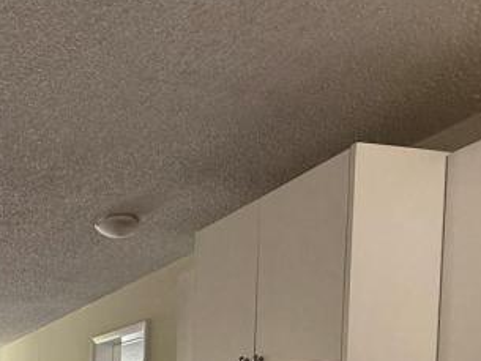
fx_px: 612
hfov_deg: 36.8
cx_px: -38
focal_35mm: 44
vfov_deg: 28.2
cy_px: 446
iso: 100
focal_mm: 2.22
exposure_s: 1/120
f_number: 2.2
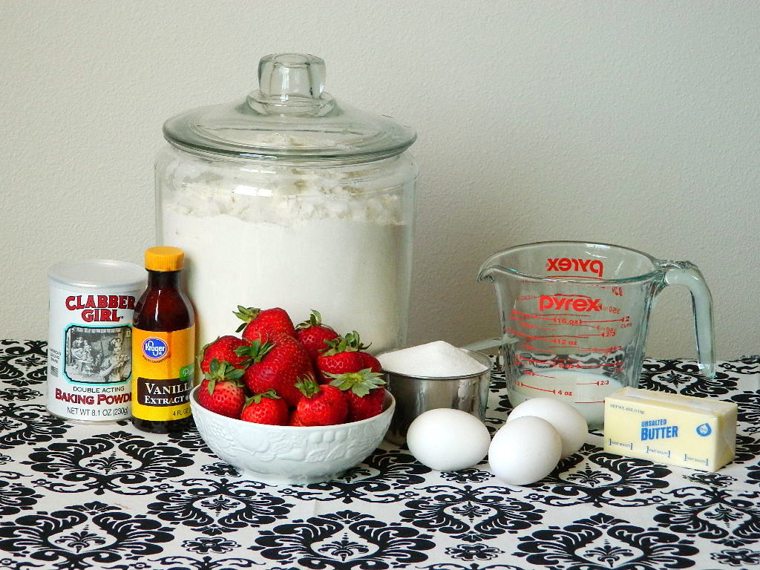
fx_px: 2832
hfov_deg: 15.3
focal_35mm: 129
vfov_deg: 11.5
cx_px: 380
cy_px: 285
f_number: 4.7
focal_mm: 23.2
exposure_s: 1/60
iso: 280
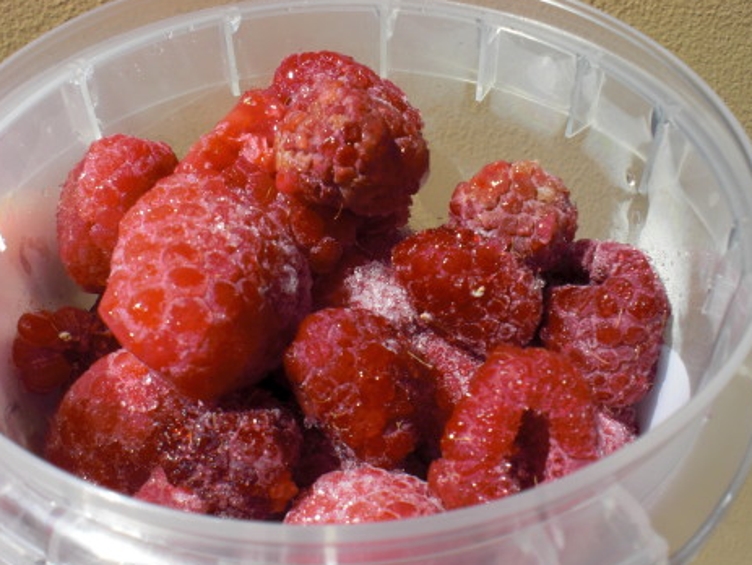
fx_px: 891
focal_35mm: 41
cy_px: 295
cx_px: 372
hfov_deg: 45.7
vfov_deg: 35.2
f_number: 5.6
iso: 64
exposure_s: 1/400
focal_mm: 6.3
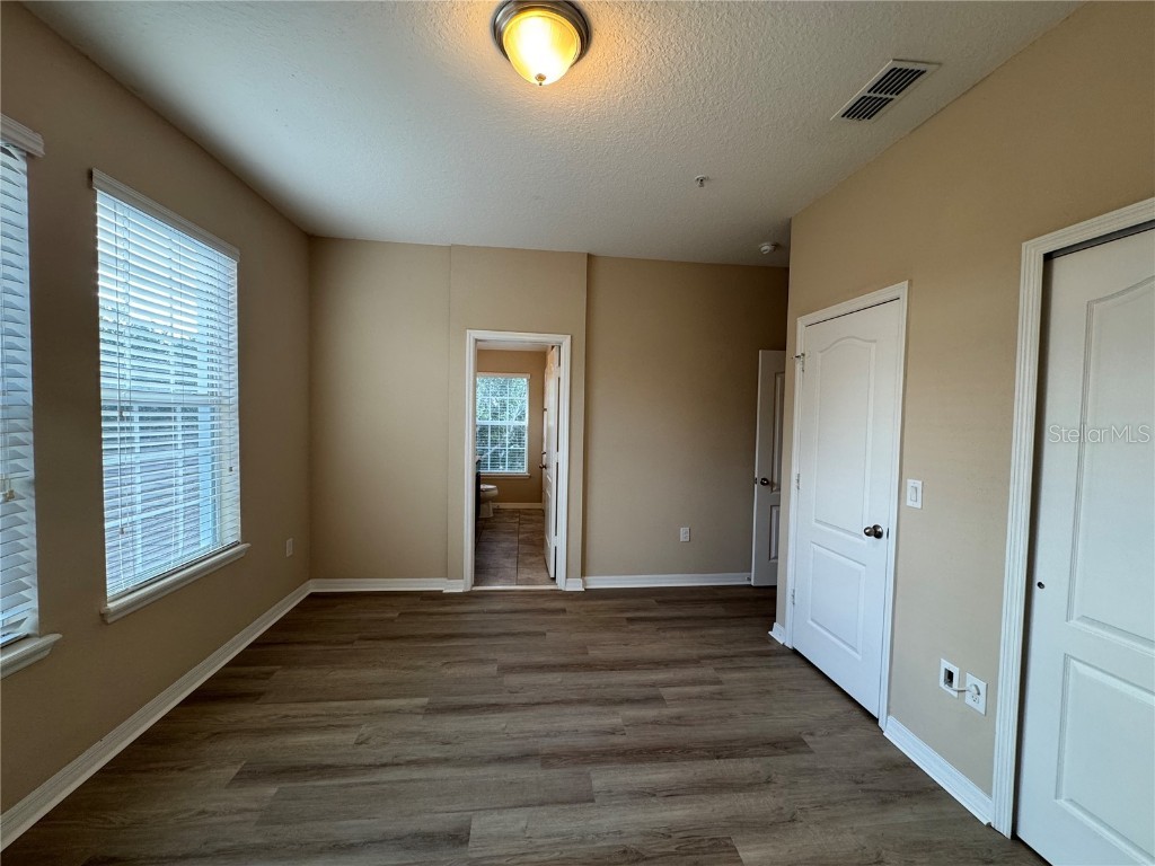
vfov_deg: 85.7
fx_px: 467
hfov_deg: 102.1
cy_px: 433
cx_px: 578
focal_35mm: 14
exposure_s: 1/120
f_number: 2.2
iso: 200
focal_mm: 2.22
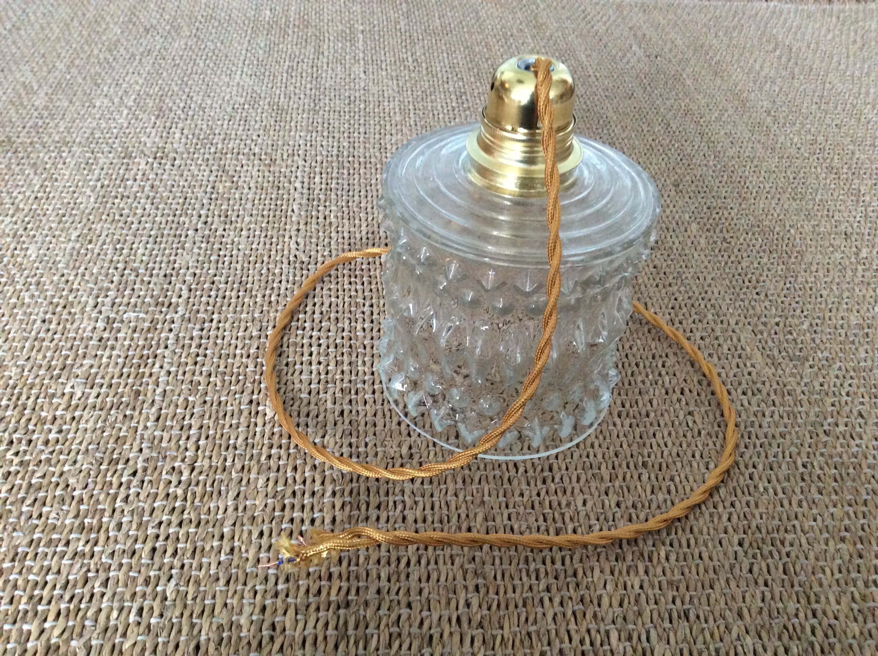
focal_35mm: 32
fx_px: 810
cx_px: 439
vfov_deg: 44.1
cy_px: 328
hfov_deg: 56.9
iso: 250
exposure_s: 1/25
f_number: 2.4
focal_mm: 3.3
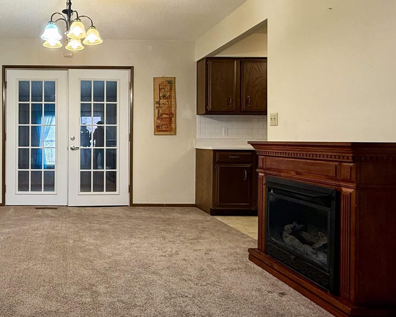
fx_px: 363
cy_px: 141
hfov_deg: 53.1
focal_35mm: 31
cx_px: 74
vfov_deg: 47.0
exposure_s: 1/60
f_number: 2.2
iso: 160
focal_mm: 2.22
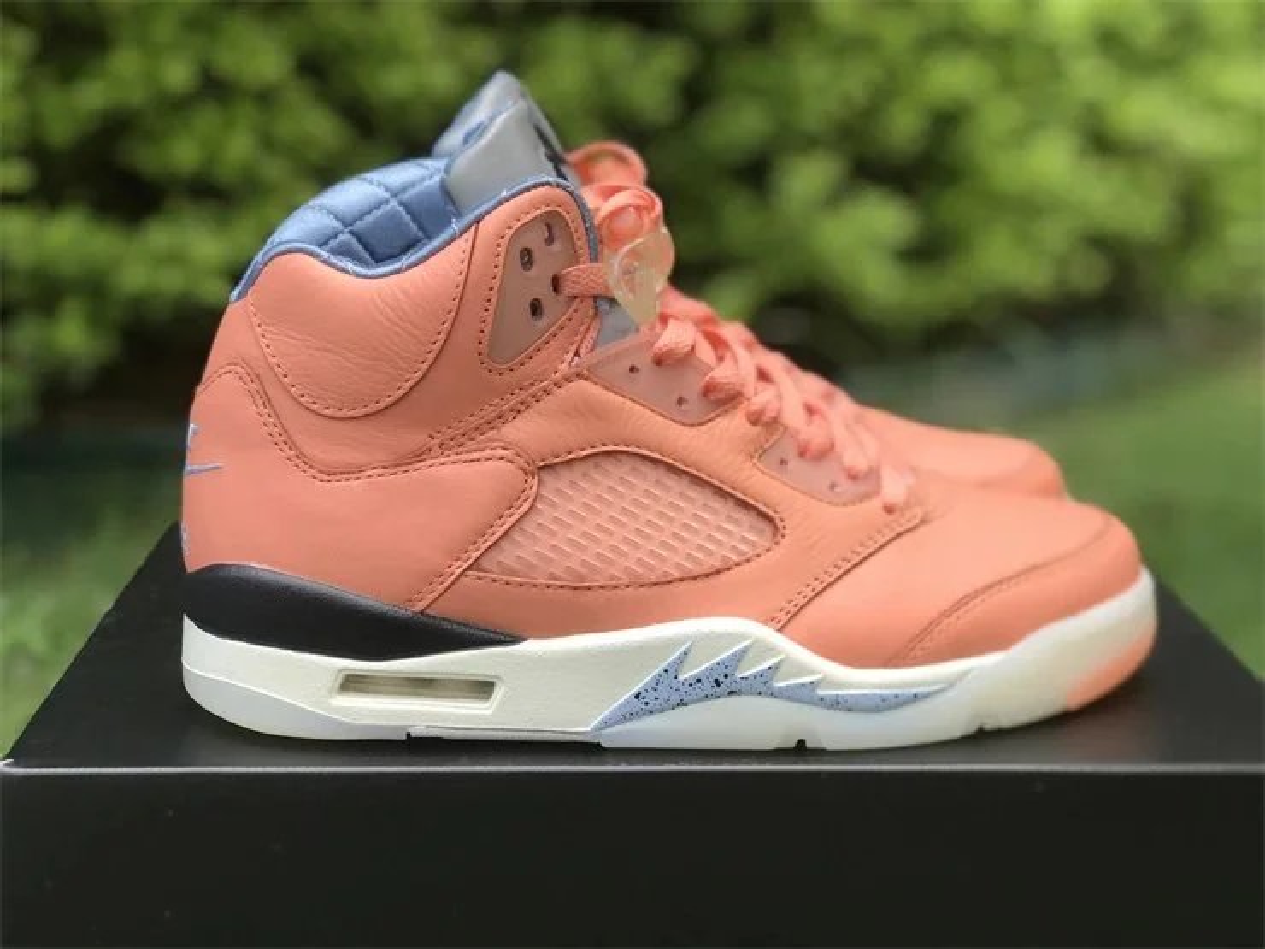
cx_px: 632
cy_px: 474
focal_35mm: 57
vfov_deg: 25.7
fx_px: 2083
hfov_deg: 33.8
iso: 20
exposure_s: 1/141
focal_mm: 6.6
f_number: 2.8
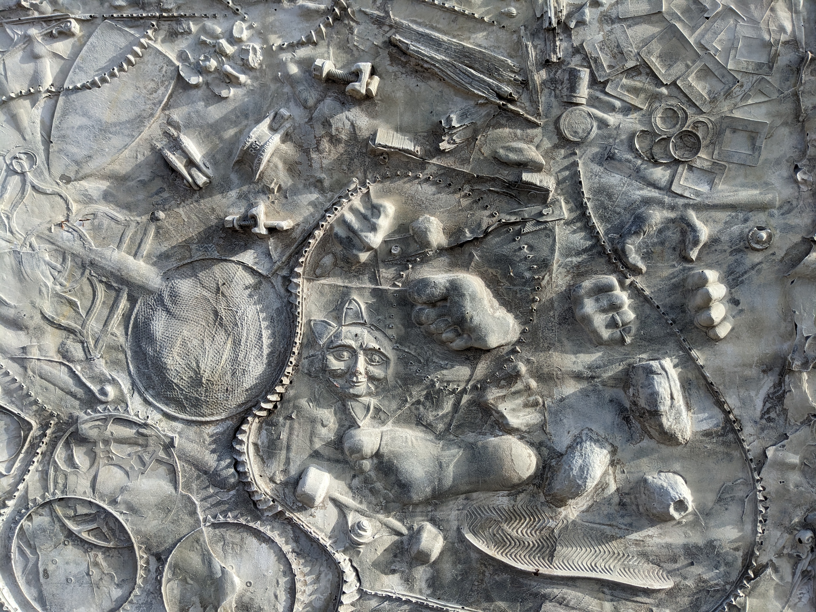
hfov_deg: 65.3
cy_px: 306
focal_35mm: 27
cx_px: 408
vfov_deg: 51.4
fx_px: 636
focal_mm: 4.38
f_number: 1.73
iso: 49
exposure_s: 1/1235
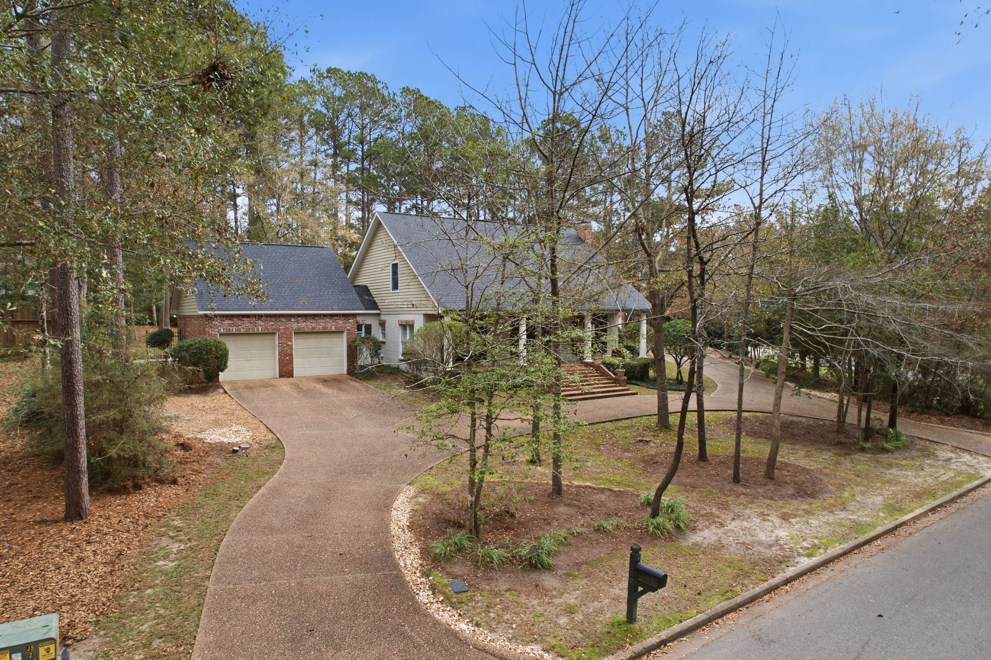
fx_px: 605
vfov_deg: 57.2
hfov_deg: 78.6
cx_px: 496
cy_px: 330
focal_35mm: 22
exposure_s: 1/1000
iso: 160
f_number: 2.8
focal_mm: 8.4
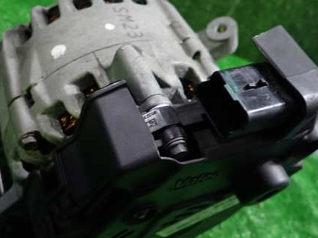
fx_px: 321
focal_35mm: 35
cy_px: 153
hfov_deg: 51.7
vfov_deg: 40.3
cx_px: 107
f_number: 2
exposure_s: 1/30
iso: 320
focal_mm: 4.5
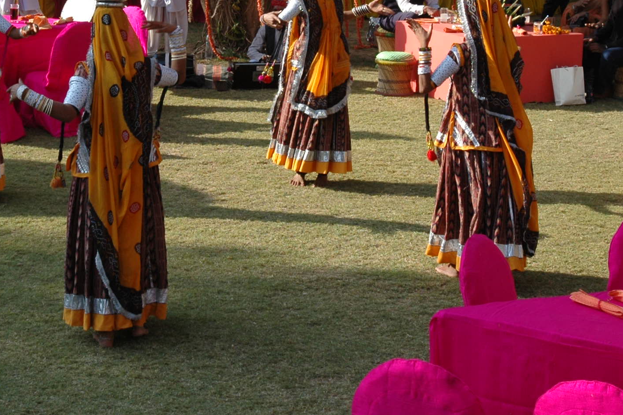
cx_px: 191
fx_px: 1869
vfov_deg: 12.6
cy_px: 75
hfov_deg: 18.9
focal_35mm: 108
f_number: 8
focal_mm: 34
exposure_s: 1/250
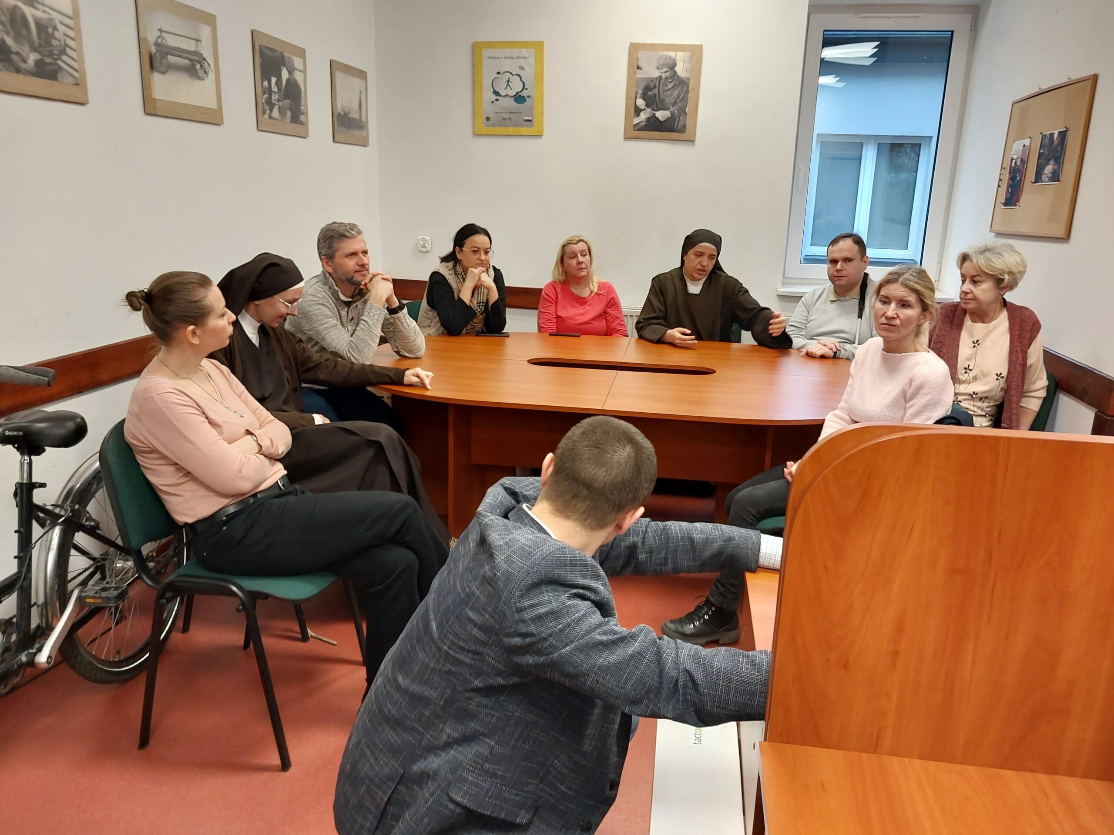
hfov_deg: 60.0
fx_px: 965
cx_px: 557
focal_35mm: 30
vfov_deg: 46.8
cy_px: 418
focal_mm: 4.6
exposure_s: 1/50
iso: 125
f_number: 1.8
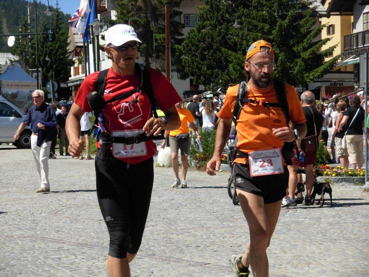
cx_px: 184
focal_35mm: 112
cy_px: 138
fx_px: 1194
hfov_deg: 17.6
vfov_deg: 13.2
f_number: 4.2
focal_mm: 18.6
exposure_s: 1/724
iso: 79
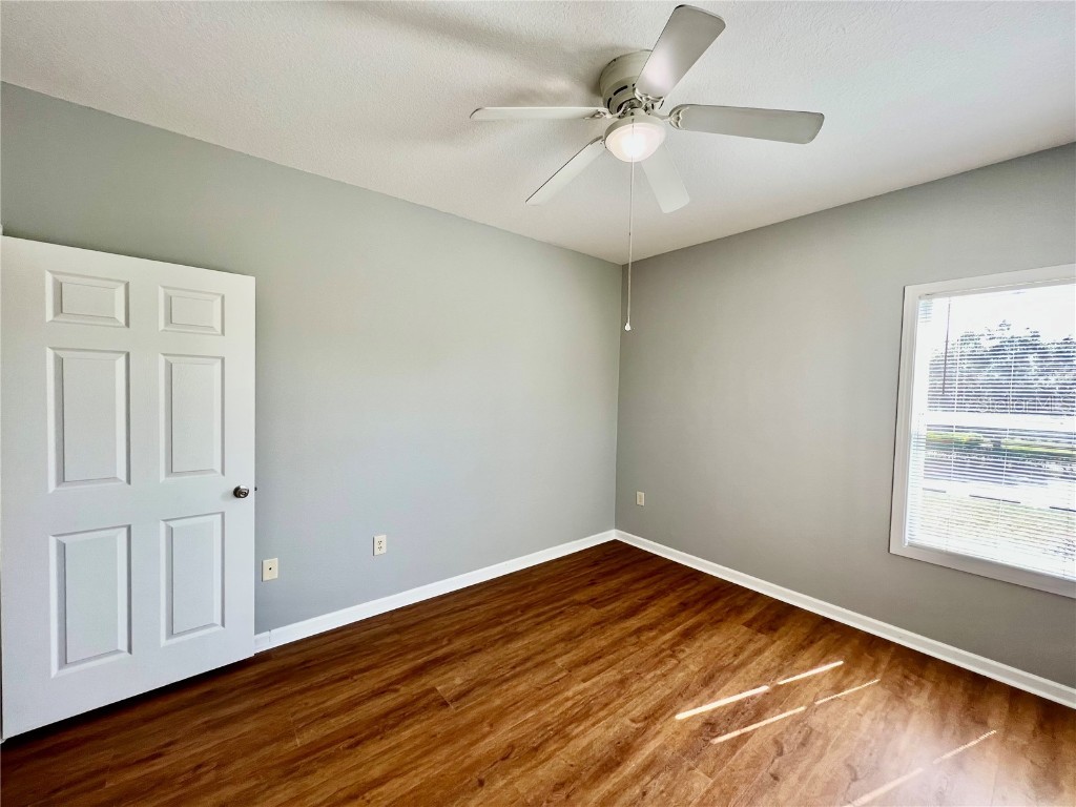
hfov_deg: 106.2
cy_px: 404
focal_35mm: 13
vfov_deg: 89.9
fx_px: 404
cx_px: 538
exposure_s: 1/122
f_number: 1.8
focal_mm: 1.57
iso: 64
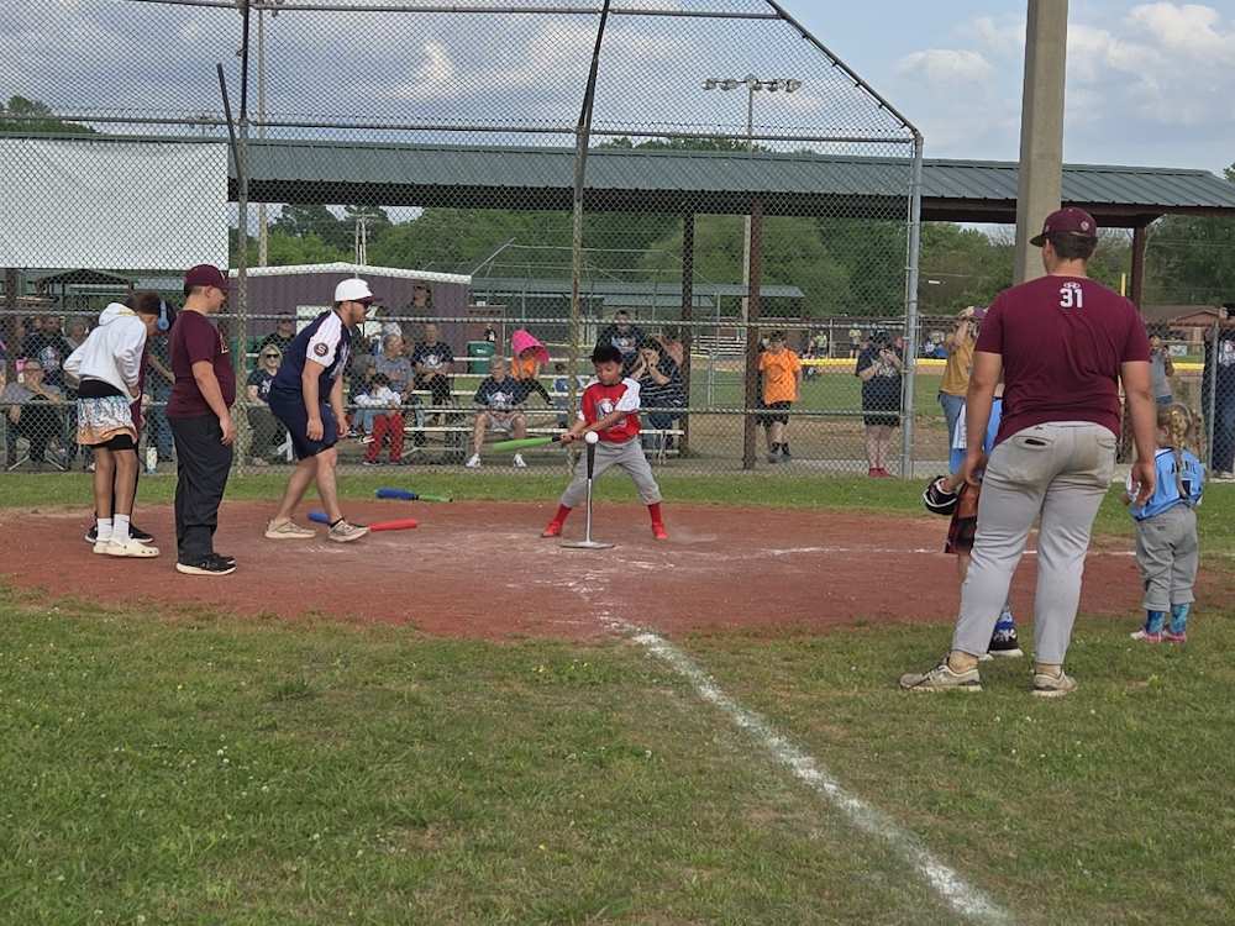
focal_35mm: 23
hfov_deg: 73.9
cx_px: 618
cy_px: 463
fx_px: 821
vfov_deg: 58.9
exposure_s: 1/1493
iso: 25
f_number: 1.8
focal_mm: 5.4
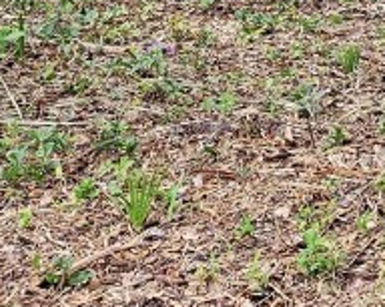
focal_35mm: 120
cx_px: 772
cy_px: -287
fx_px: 1365
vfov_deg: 11.6
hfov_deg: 13.7
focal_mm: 6.3
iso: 25
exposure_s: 1/120
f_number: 1.7
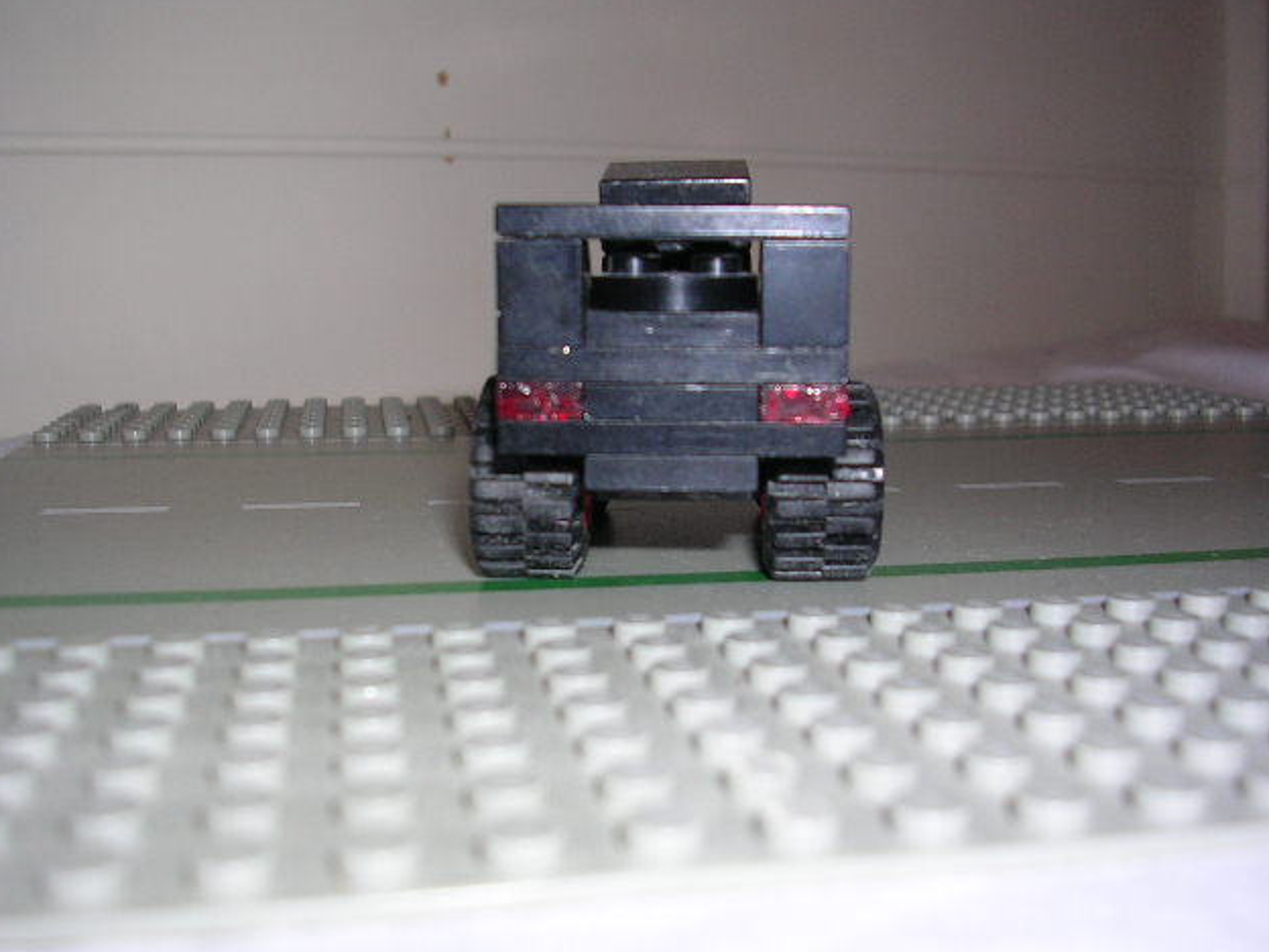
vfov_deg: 36.8
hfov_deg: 47.9
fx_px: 1430
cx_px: 628
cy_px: 480
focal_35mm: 39
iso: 50
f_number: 2.8
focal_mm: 5.8
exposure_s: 1/60.1
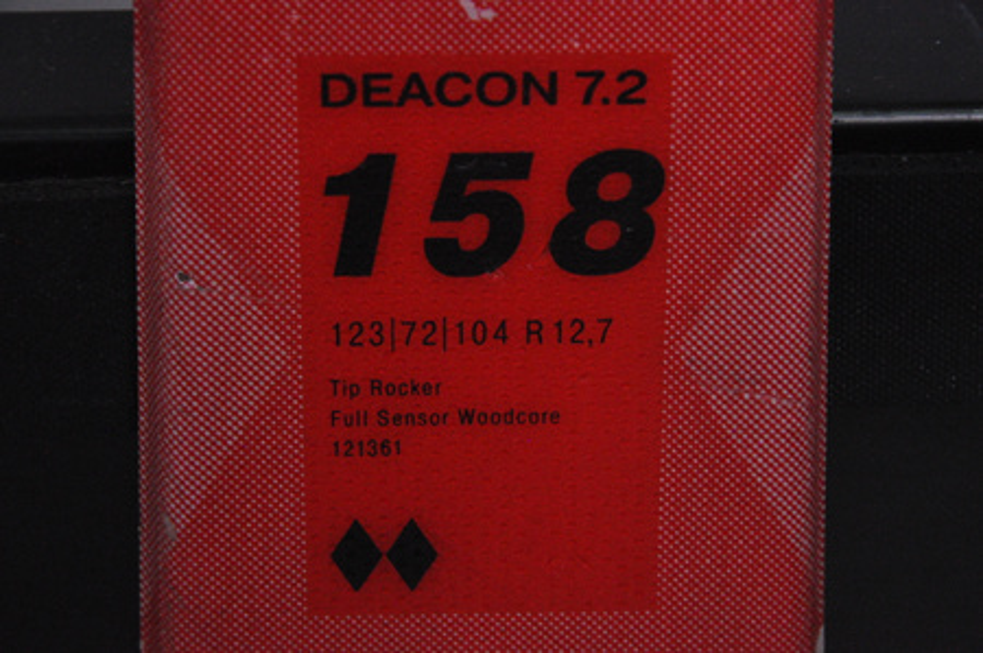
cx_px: 492
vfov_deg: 8.7
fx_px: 4296
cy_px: 326
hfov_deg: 13.1
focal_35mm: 158
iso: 3200
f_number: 9.5
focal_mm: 105
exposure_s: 1/125
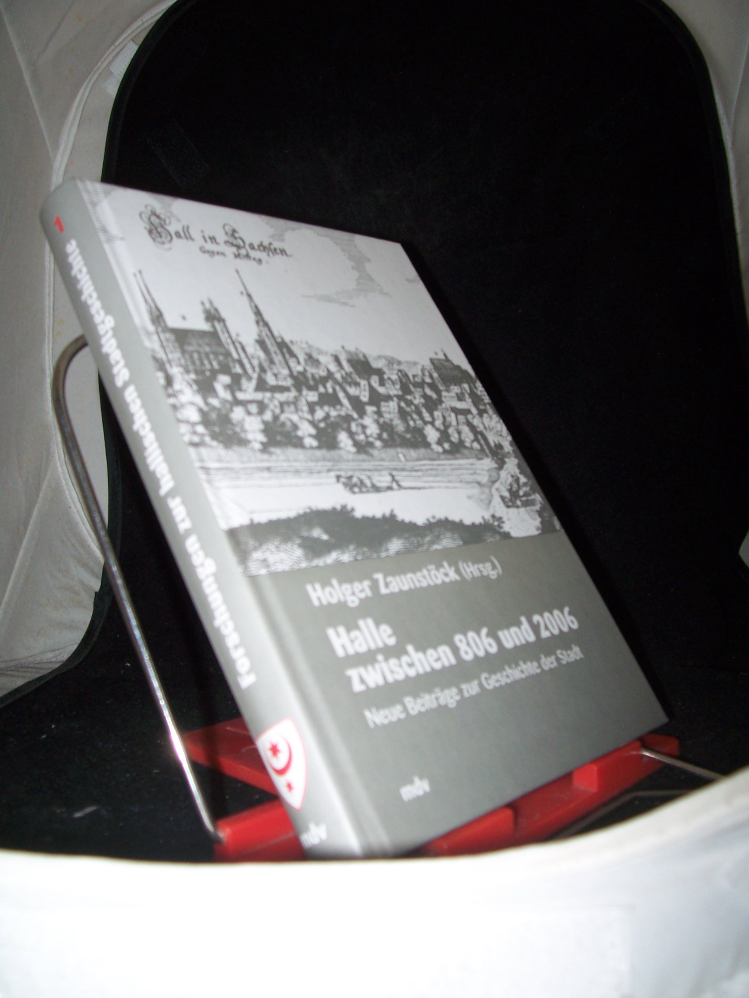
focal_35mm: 34
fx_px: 981
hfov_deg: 41.8
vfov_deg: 54.0
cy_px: 499
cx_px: 374
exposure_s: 1/60
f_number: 2.7
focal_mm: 5.6
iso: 80
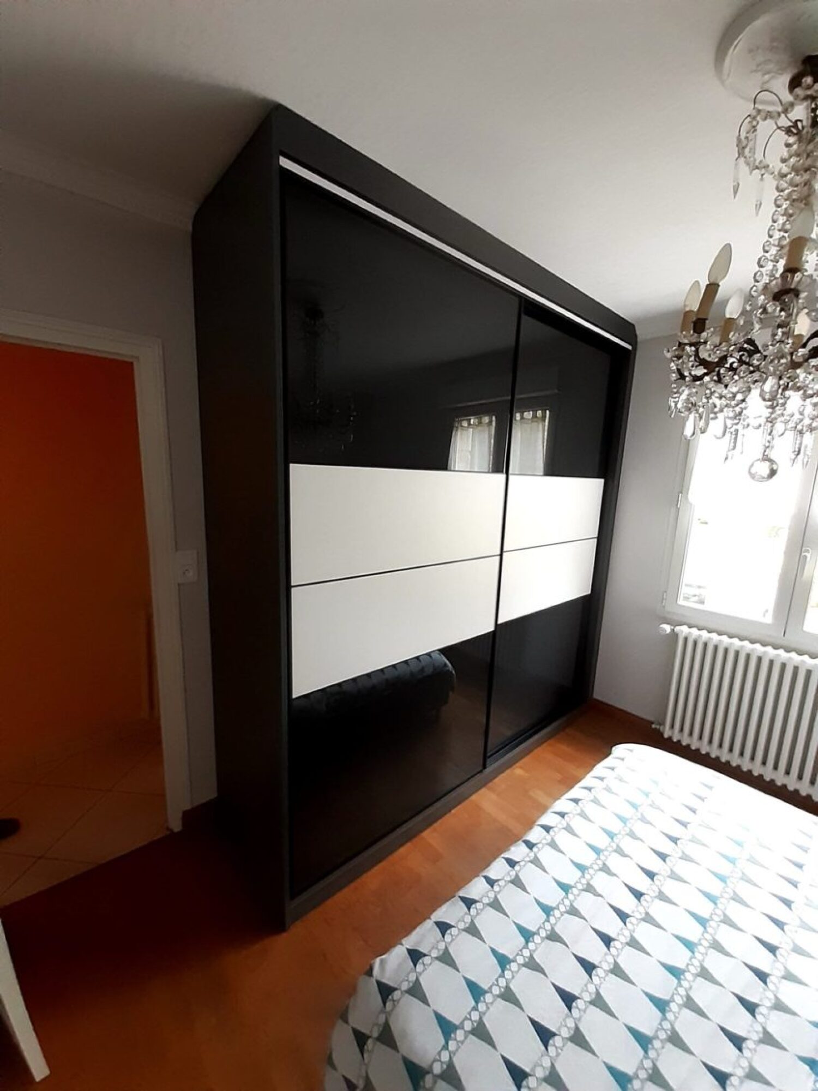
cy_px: 546
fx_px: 410
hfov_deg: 89.9
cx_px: 409
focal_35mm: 13
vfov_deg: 106.2
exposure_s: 1/25
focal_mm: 1.13
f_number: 2.2
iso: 250
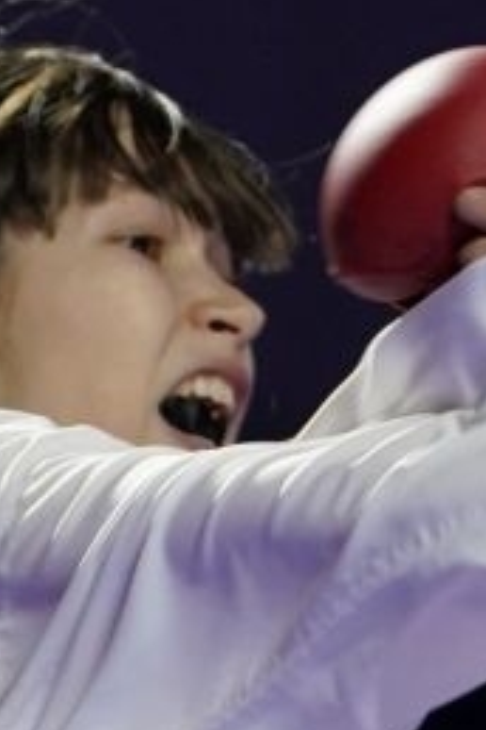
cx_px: -531
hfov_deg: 1.1
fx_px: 25574
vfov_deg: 1.6
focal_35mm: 1263
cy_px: 1087
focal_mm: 181
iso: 1600
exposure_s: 1/1000
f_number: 2.8
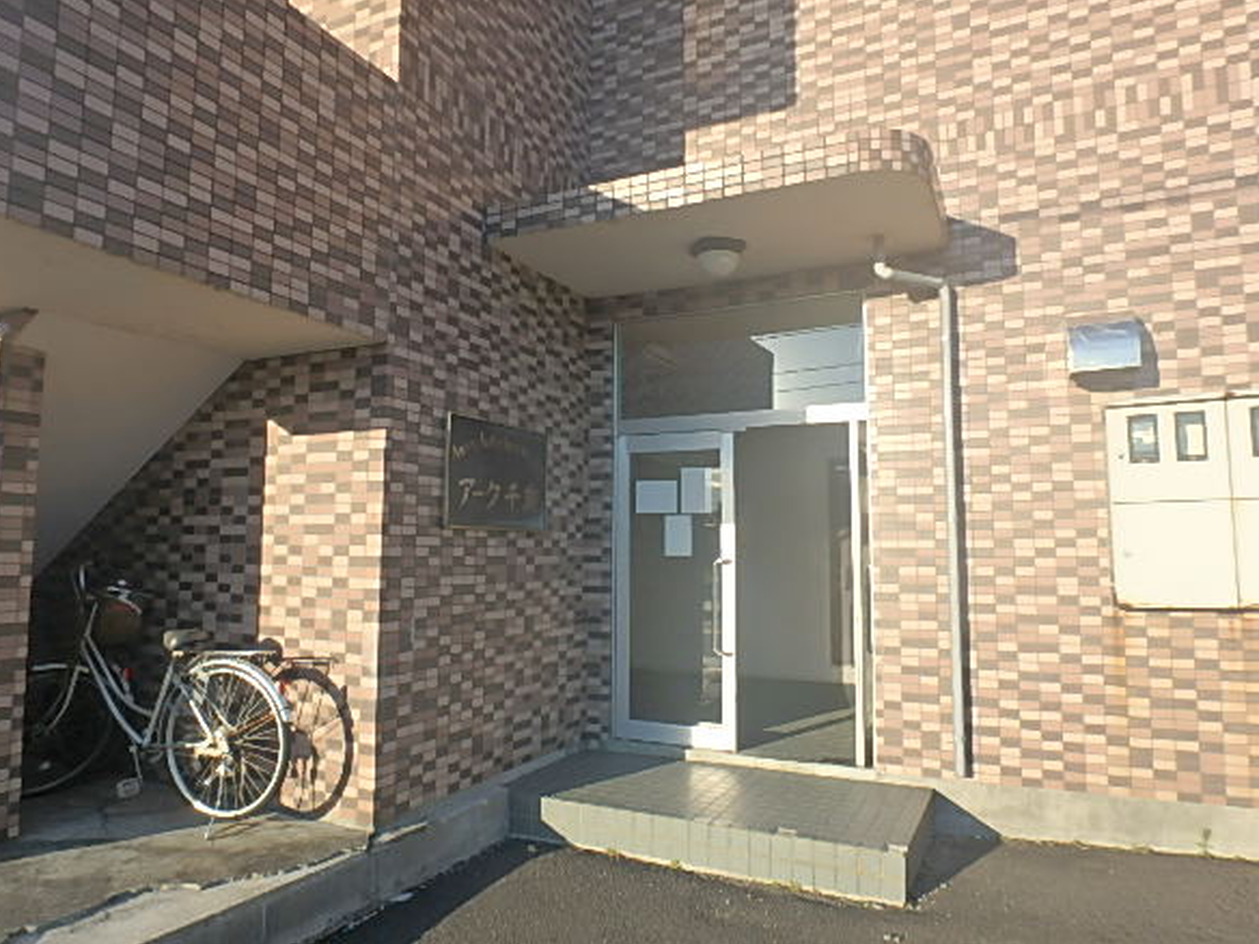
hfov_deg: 73.9
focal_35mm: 23
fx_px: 837
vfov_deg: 58.9
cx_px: 608
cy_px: 496
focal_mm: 3.7
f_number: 3.5
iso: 125
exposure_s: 1/640
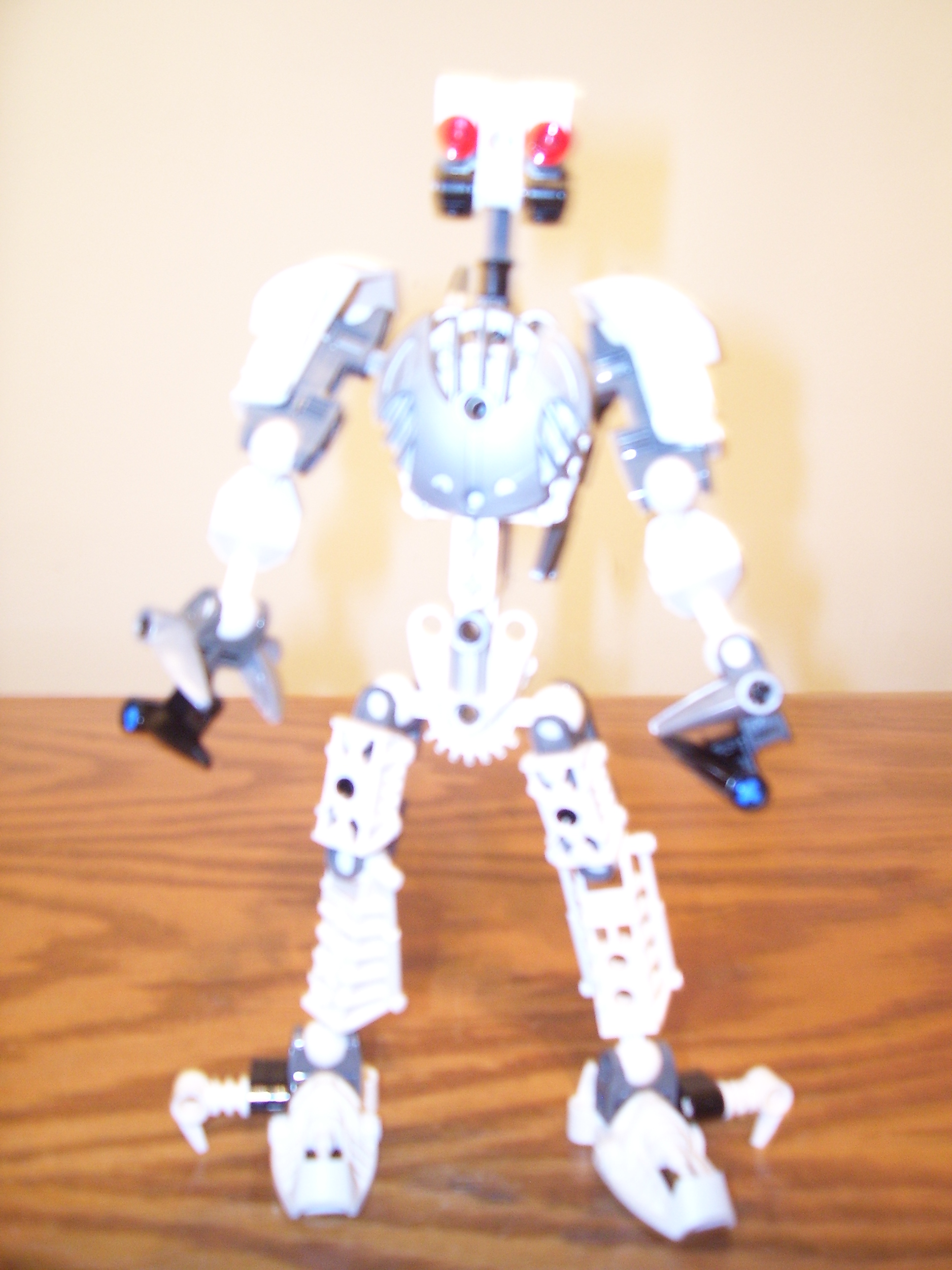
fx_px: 1247
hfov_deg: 41.8
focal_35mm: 34
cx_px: 476
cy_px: 635
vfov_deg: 54.0
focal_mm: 5.6
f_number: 2.7
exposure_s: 1/2
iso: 125
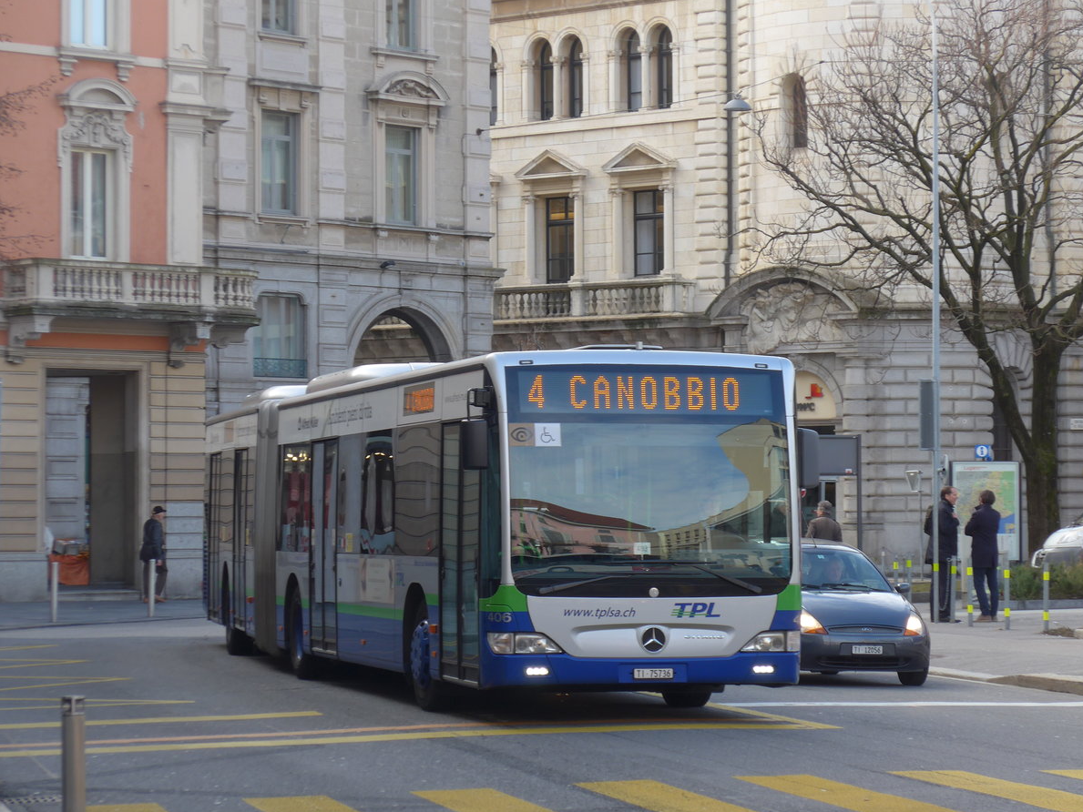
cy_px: 408
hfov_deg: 17.7
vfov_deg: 13.3
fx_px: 3473
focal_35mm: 111
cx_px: 545
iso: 80
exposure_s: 1/100
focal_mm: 21.6
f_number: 4.9
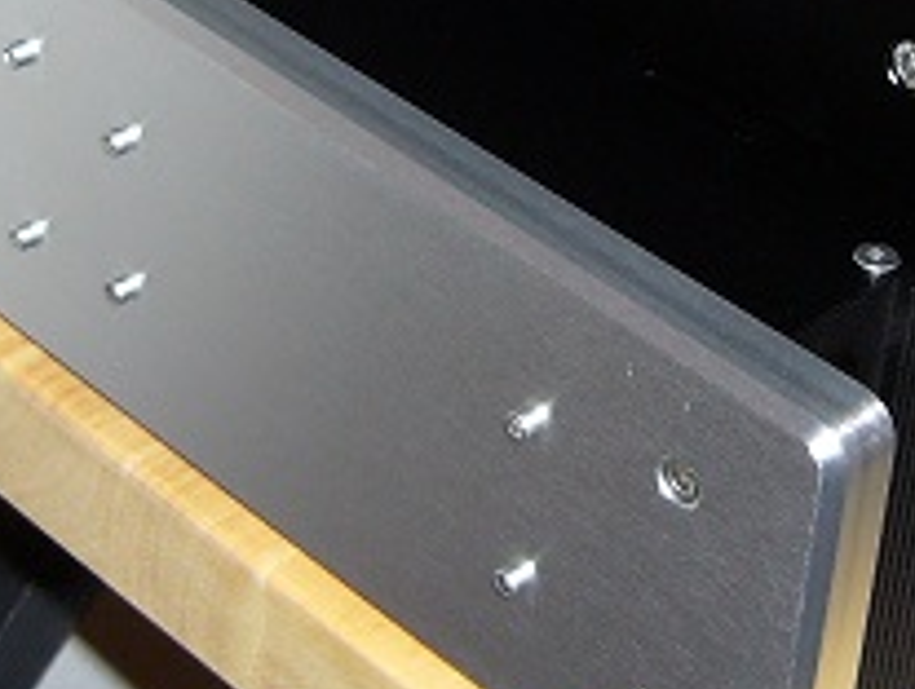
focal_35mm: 108
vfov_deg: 13.5
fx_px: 2860
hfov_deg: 18.1
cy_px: -31
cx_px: 663
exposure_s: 1/30
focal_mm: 5.8
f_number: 2.8
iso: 100
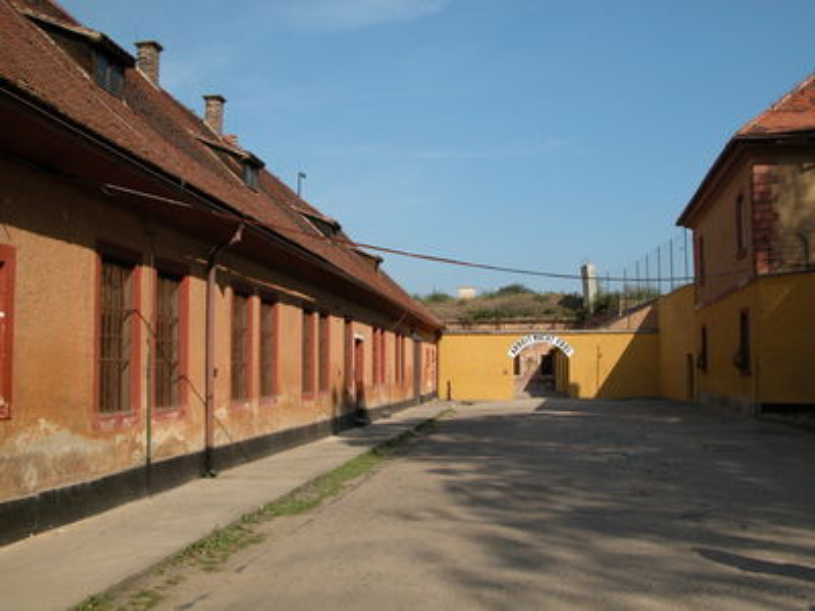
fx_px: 848
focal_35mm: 36
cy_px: 306
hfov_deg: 51.4
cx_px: 408
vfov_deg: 39.7
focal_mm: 9.2
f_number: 6.3
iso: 100
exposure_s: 1/435
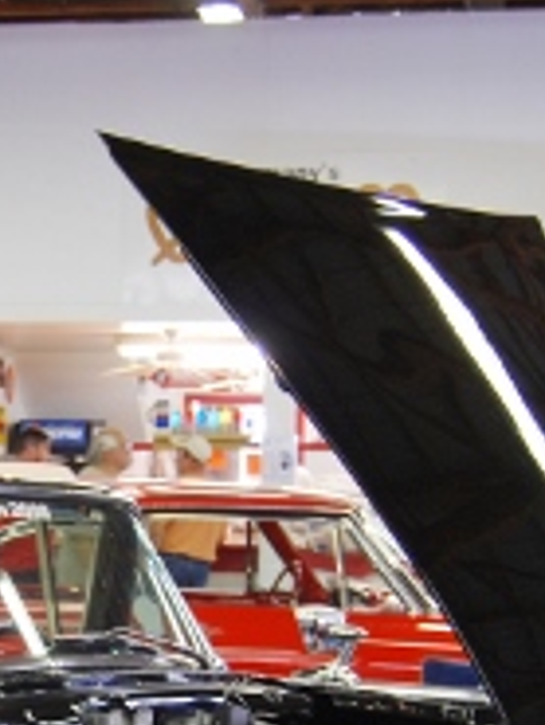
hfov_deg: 12.7
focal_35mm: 115
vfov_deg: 17.0
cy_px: 615
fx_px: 2404
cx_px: -47
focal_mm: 23
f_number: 3.8
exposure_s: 1/30
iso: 360
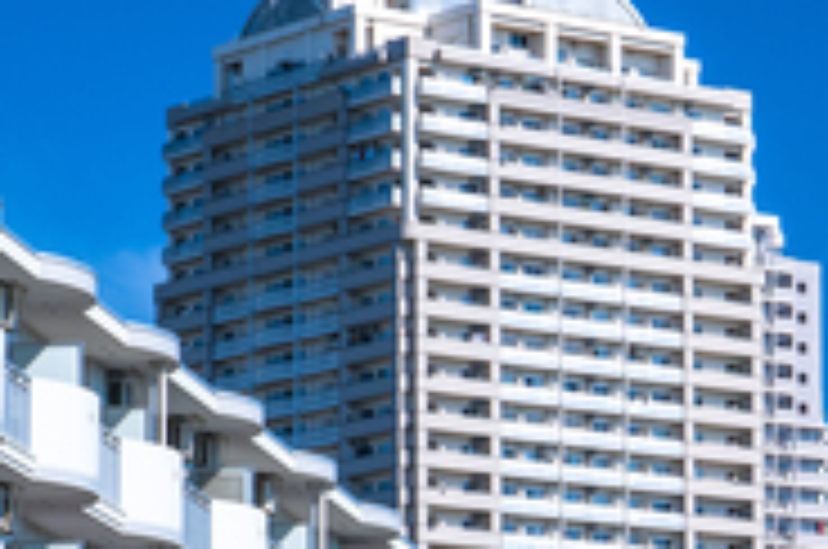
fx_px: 5350
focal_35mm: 233
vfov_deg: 5.8
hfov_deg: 8.8
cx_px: 842
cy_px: 711
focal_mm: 67
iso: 320
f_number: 7.1
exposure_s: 1/800
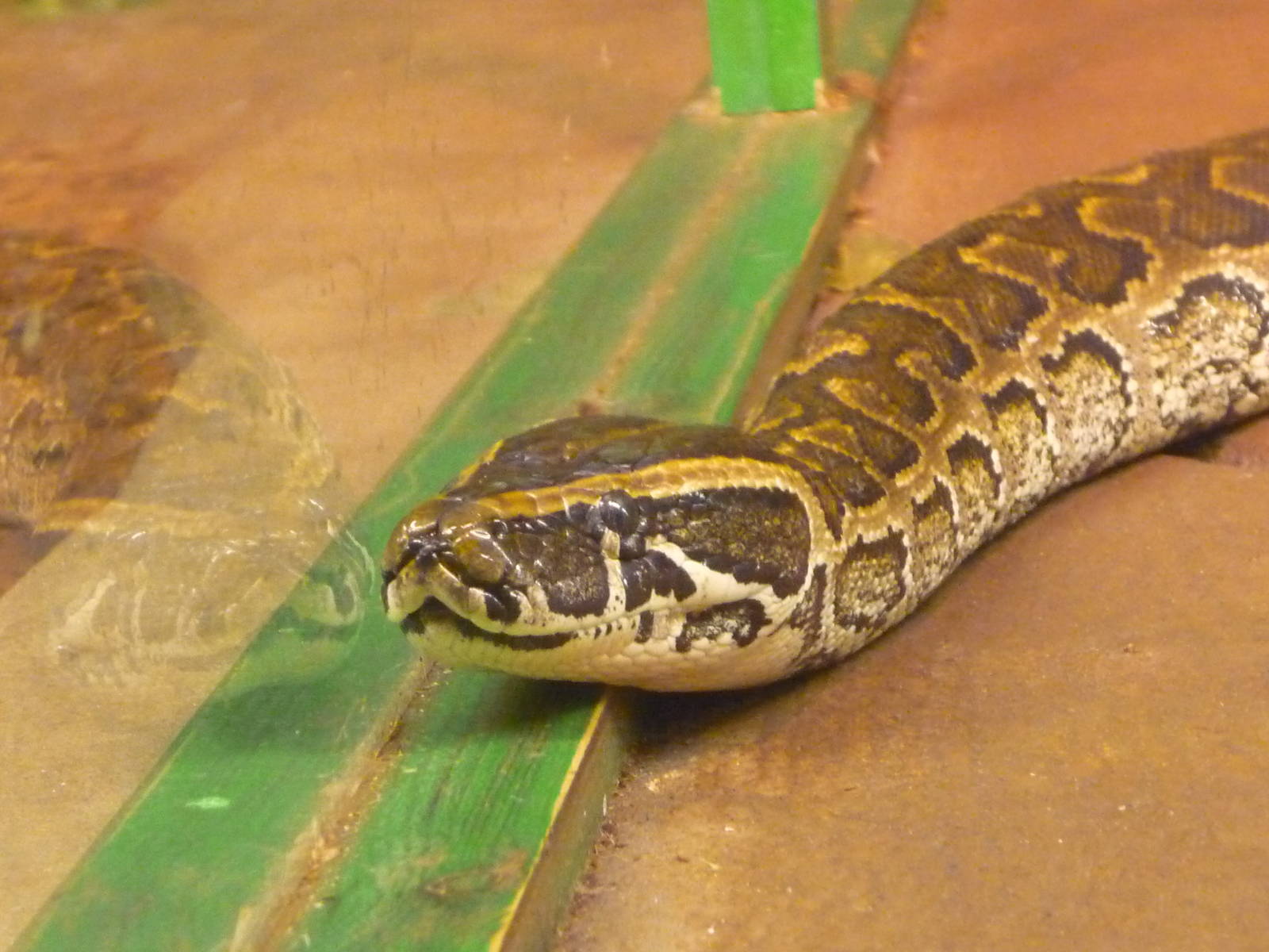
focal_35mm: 127
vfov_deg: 11.7
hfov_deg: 15.5
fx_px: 4656
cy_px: 476
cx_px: 634
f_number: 5.1
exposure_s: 1/10
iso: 800
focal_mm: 16.5
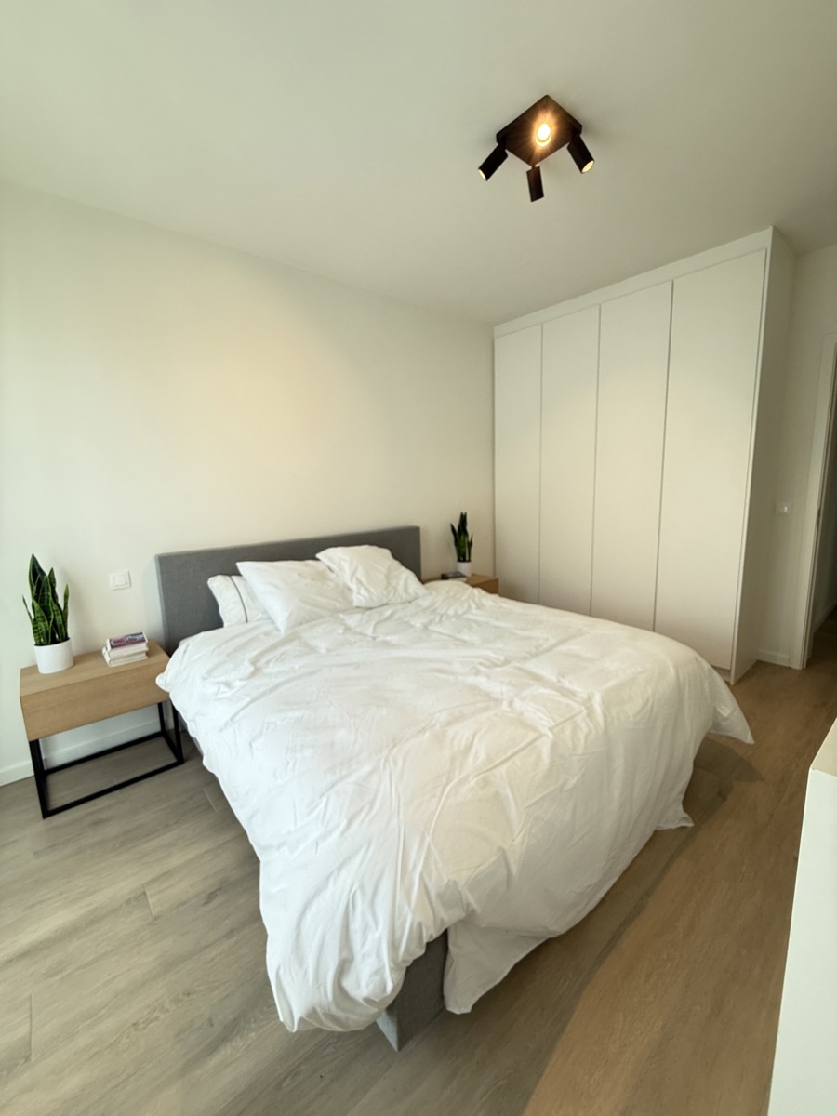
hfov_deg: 85.7
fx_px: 451
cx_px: 418
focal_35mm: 14
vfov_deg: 102.1
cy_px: 558
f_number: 2.2
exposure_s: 1/100
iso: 125
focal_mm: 2.22
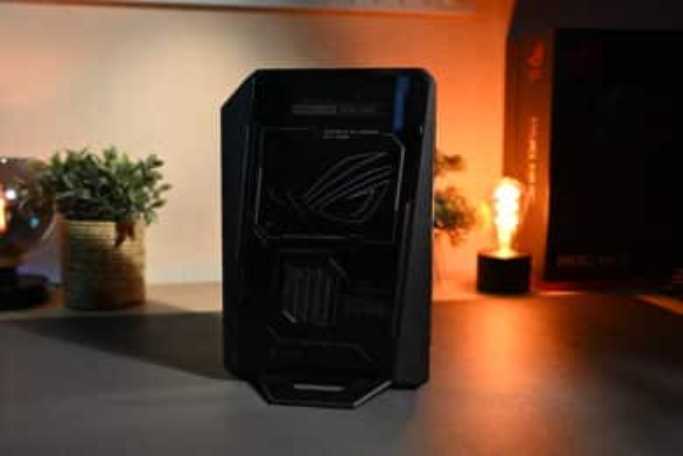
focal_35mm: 37
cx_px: 342
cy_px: 228
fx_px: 702
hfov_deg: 51.9
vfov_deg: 35.9
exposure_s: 1/40
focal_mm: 37
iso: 200
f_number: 4
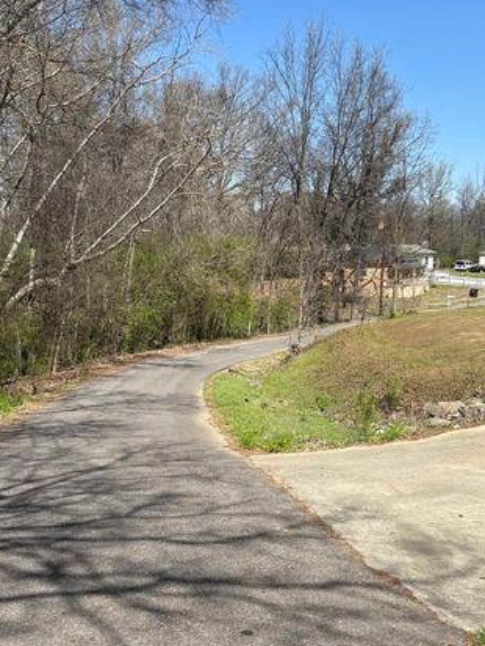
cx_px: 185
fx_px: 784
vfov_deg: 44.6
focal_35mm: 42
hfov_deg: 34.2
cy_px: 375
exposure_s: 1/2342
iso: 50
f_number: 1.6
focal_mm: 5.96
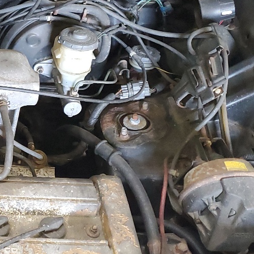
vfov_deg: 23.4
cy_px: 120
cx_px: -84
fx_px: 614
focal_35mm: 74
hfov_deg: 21.0
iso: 309
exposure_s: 1/60.2
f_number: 1.5
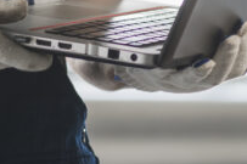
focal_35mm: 429
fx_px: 2941
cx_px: 75
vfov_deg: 3.2
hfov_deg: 4.8
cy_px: -133
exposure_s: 1/160
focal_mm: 85
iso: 320
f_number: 2.8
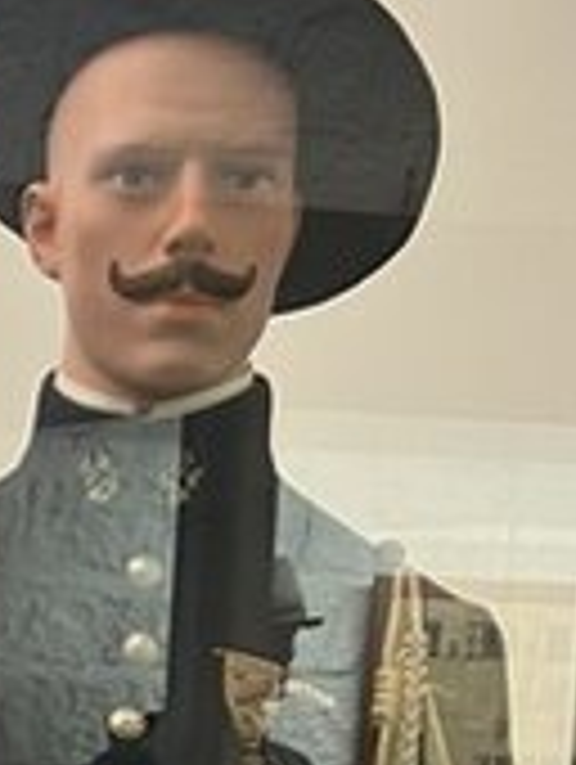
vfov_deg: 14.3
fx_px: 2700
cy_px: 1364
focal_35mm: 122
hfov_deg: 11.5
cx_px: -374
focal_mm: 5.7
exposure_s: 1/57
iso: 125
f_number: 1.5
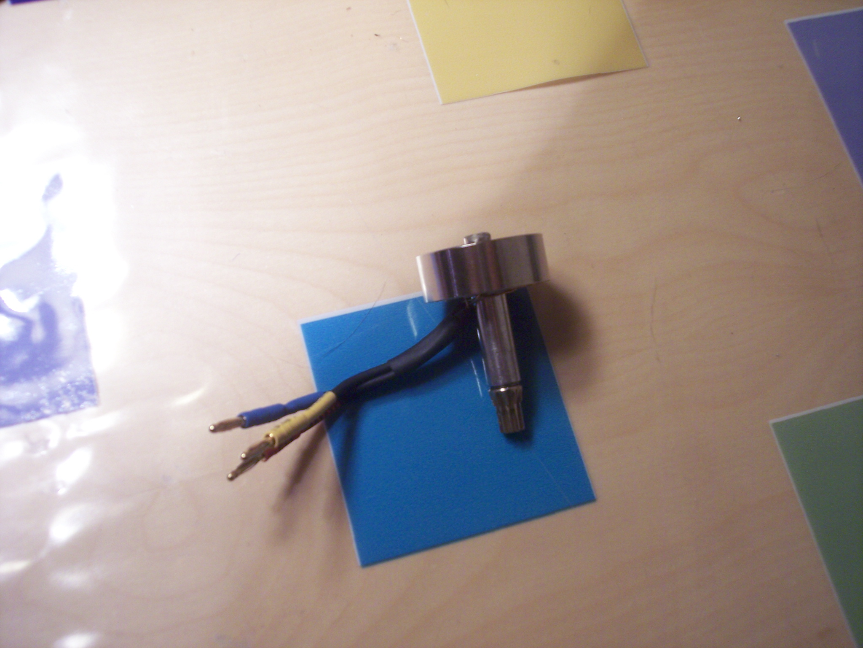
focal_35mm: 39
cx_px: 432
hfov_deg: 47.9
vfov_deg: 36.8
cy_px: 324
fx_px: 972
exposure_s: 1/15
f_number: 3.4
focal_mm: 8
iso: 200
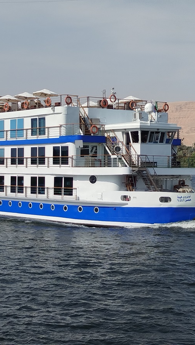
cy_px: 172
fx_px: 670
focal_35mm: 73
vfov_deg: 29.0
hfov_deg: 16.4
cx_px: 43
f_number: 1.7
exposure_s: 1/1784
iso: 50
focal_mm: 5.31
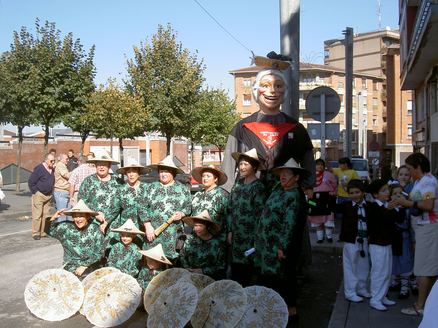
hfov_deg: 47.9
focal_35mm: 39
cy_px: 164
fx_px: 493
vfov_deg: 36.8
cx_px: 219
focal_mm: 8
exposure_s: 1/417
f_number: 4.7
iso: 100
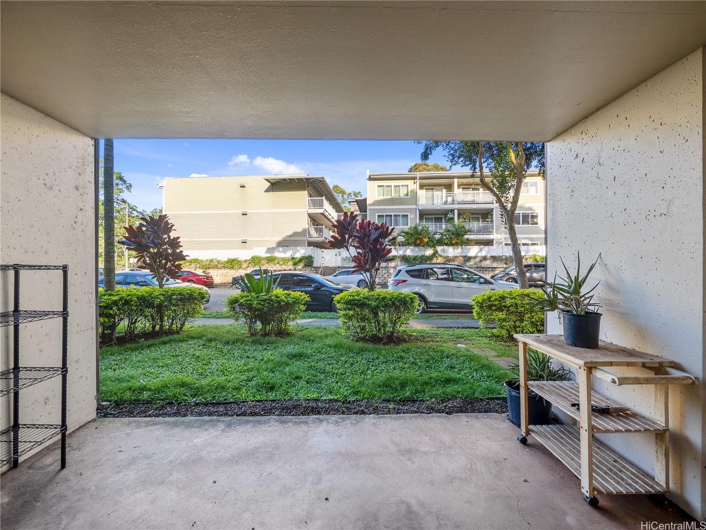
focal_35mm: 14
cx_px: 353
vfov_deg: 85.7
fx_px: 286
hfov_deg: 102.1
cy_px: 265
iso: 250
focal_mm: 7
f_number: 4
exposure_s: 1/4000
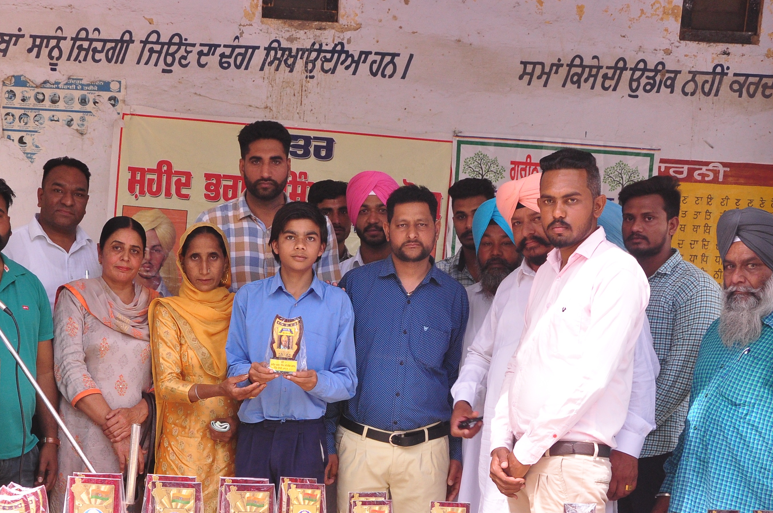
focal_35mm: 62
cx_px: 261
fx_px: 1330
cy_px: 403
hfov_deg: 32.2
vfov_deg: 21.6
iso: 500
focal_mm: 26
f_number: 6.3
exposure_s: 1/125
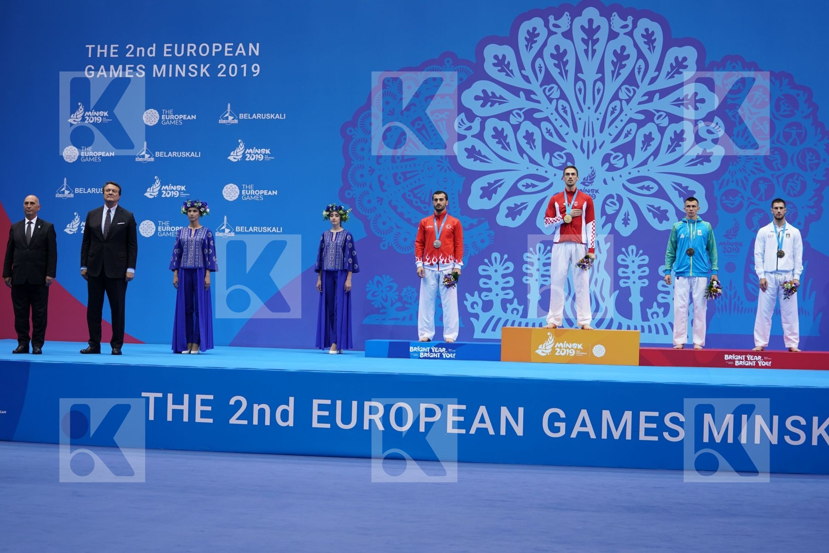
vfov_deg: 19.5
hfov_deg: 28.8
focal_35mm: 70
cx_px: 414
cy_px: 276
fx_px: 1612
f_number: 2.8
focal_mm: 70
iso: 320
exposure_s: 1/250
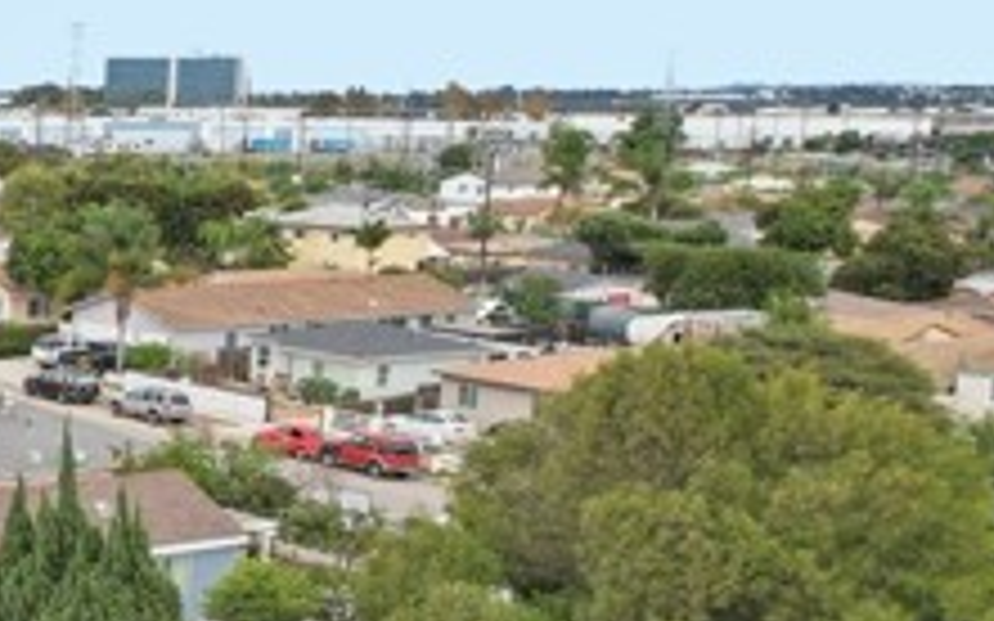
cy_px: 432
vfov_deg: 19.9
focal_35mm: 65
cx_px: -396
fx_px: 1760
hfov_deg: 25.6
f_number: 2.8
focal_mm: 8.4
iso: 100
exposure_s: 1/1000
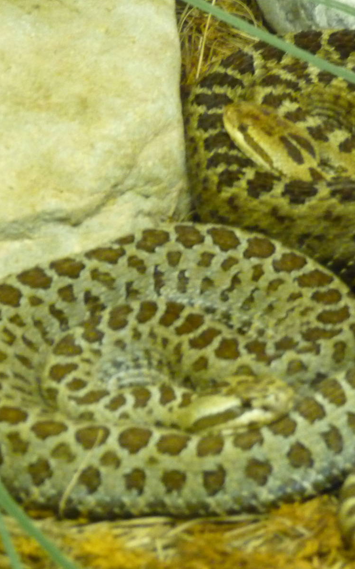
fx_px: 2819
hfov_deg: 7.2
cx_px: 289
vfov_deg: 11.5
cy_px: 285
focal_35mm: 182
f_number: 4.7
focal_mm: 21.8
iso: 800
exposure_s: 1/13
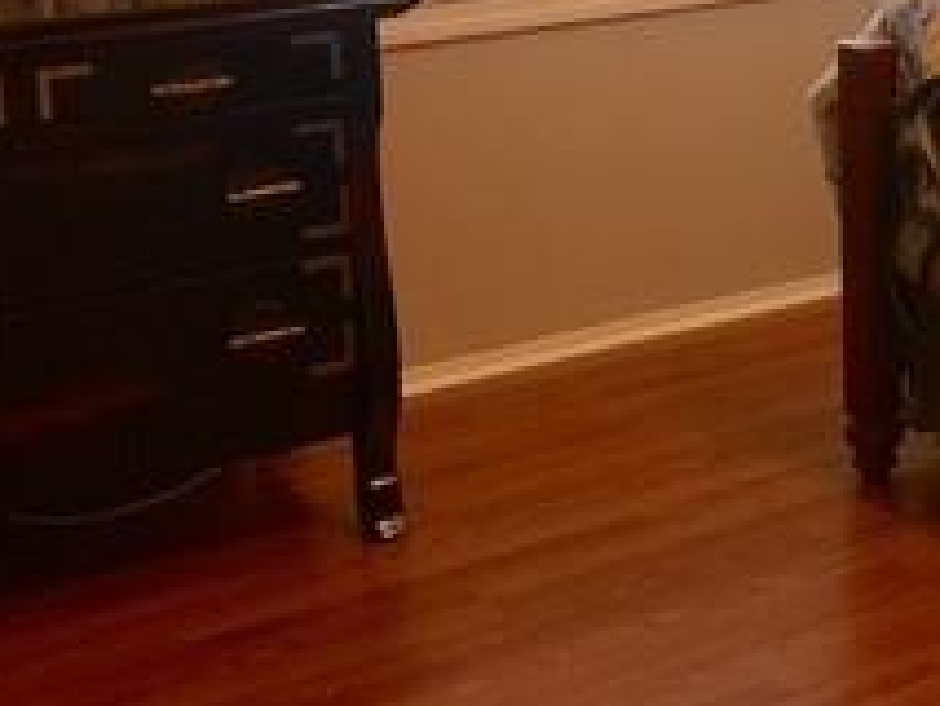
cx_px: 1315
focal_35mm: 87
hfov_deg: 20.1
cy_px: 9
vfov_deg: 16.6
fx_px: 2364
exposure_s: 1/15
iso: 32
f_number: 2.2
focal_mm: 4.15
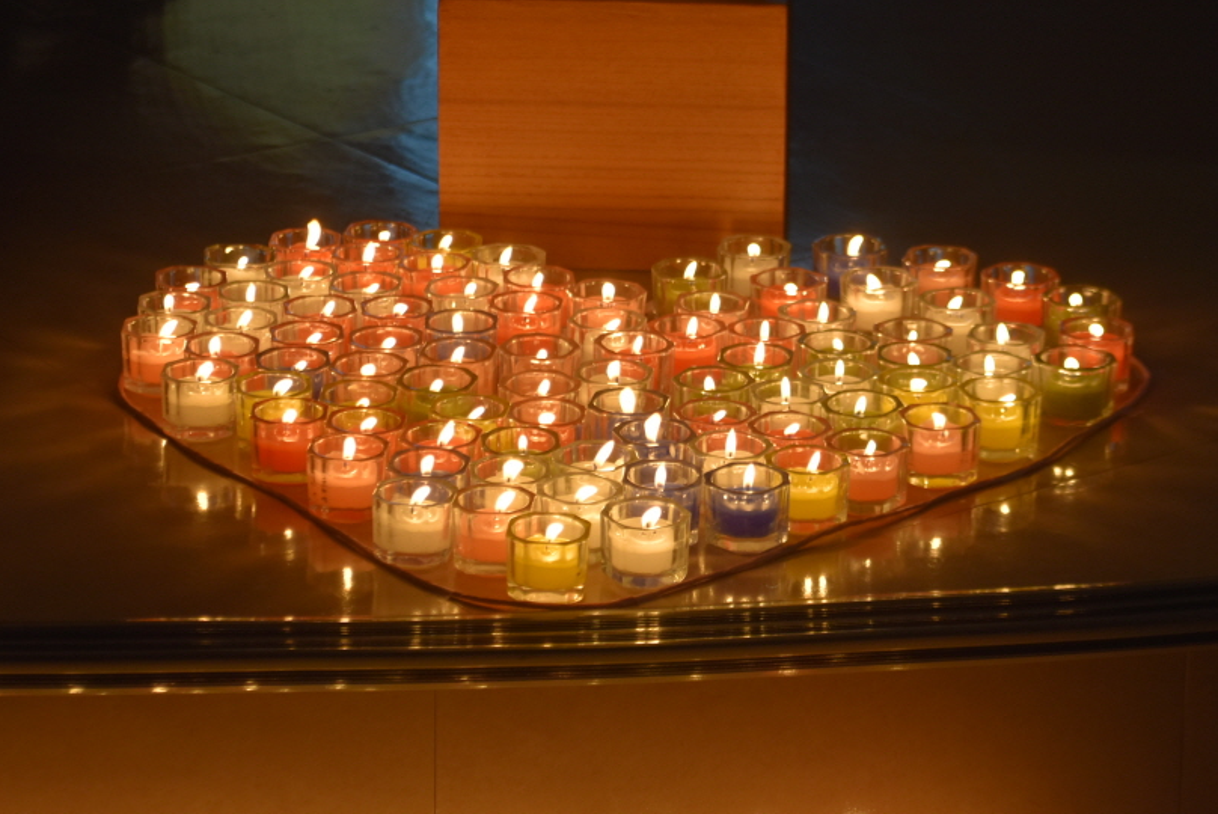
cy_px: 351
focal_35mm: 130
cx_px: 672
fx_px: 4401
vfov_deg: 10.6
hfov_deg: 15.8
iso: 450
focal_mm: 70
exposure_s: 1/60
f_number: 4.5
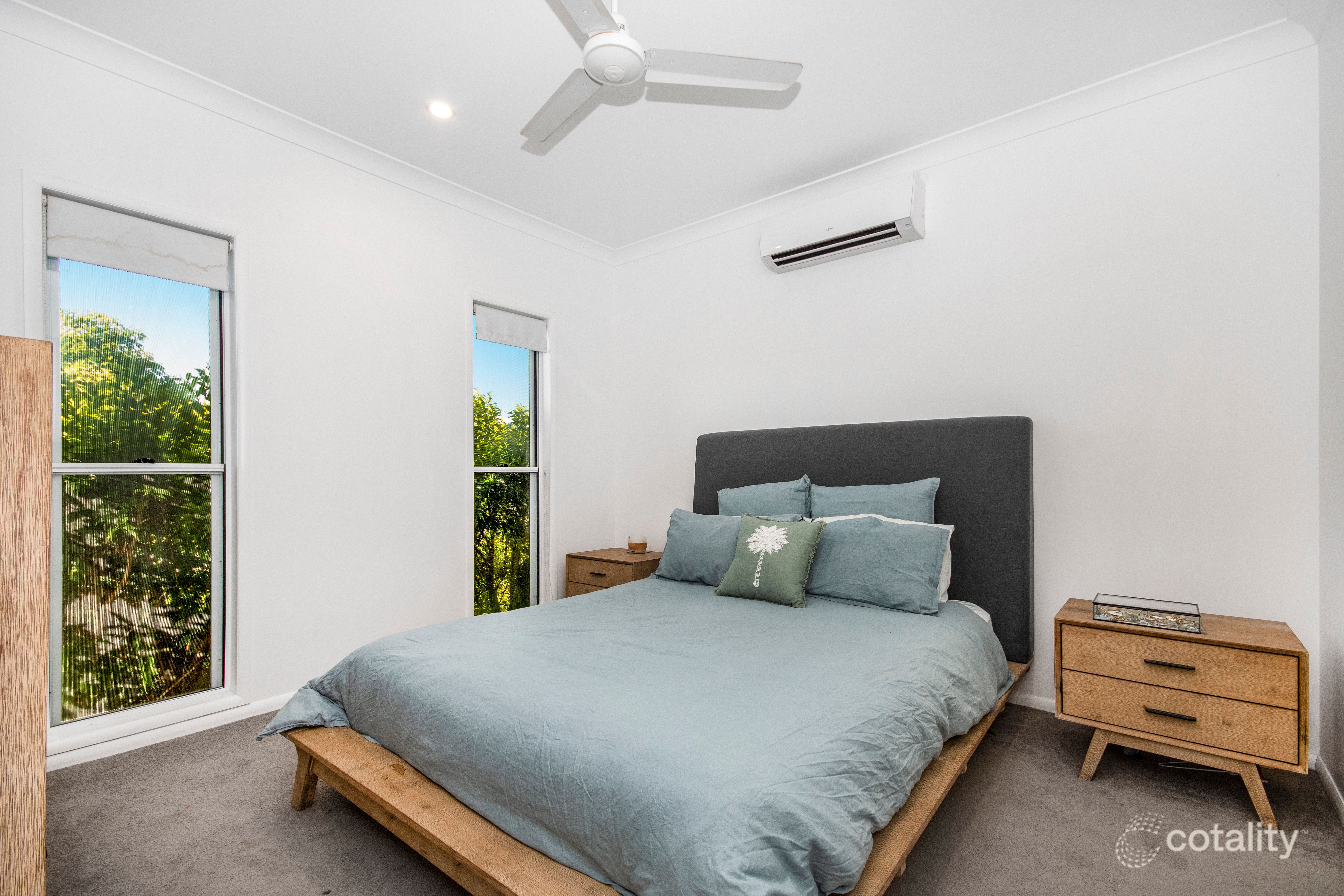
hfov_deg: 100.4
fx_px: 560
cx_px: 672
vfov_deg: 77.3
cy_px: 448
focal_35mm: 15
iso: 400
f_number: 8
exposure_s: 1/40
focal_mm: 10
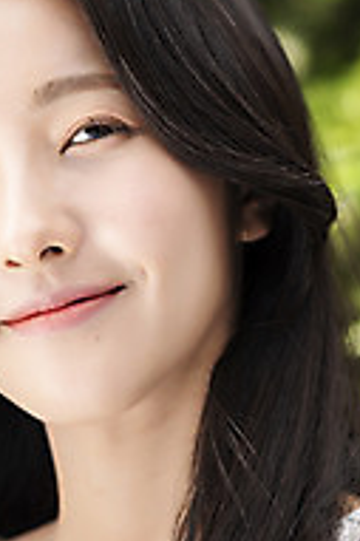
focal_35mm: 220
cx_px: 206
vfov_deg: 9.4
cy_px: 297
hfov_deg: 6.2
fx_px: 3306
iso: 100
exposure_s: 1/400
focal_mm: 105
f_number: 4
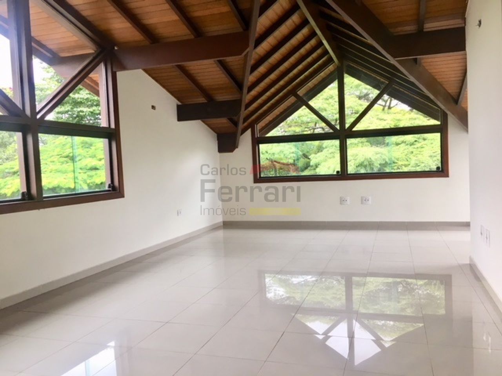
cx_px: 251
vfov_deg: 48.2
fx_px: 421
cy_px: 188
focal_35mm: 29
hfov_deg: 61.7
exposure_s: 1/40
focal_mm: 4.15
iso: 25
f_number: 2.2
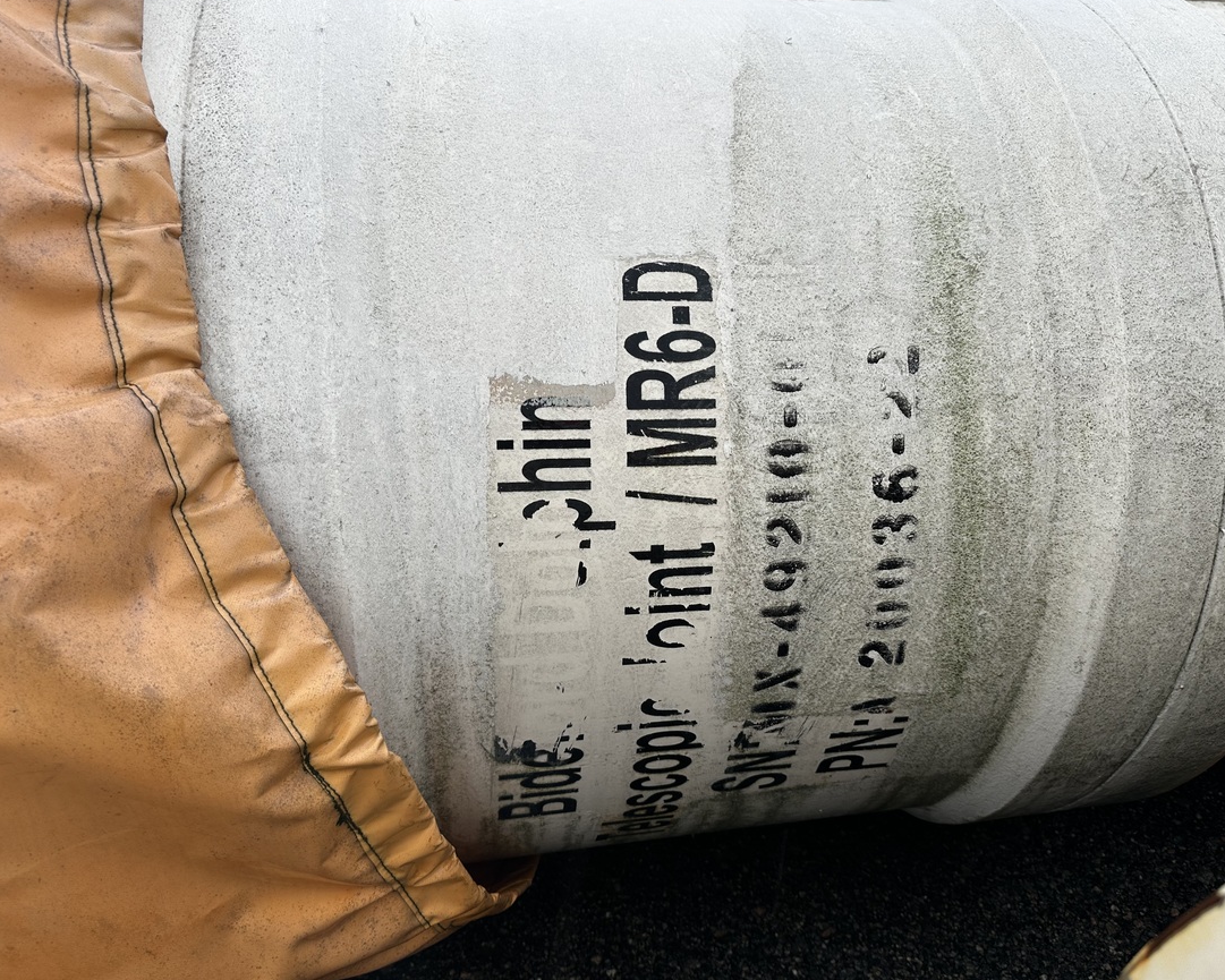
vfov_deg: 54.9
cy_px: 493
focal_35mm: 26
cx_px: 643
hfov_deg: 66.0
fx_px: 943
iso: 50
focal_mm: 6.86
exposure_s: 1/124
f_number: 1.78
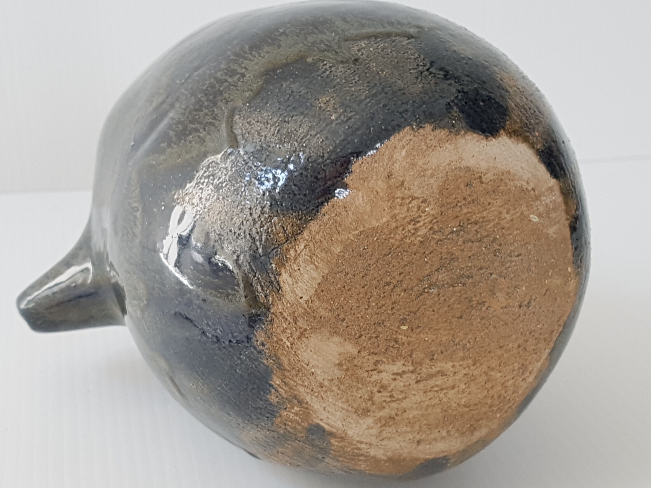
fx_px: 489
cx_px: 326
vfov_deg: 53.1
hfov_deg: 67.3
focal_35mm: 26
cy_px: 244
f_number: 1.7
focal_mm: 4.2
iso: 50
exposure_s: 1/124
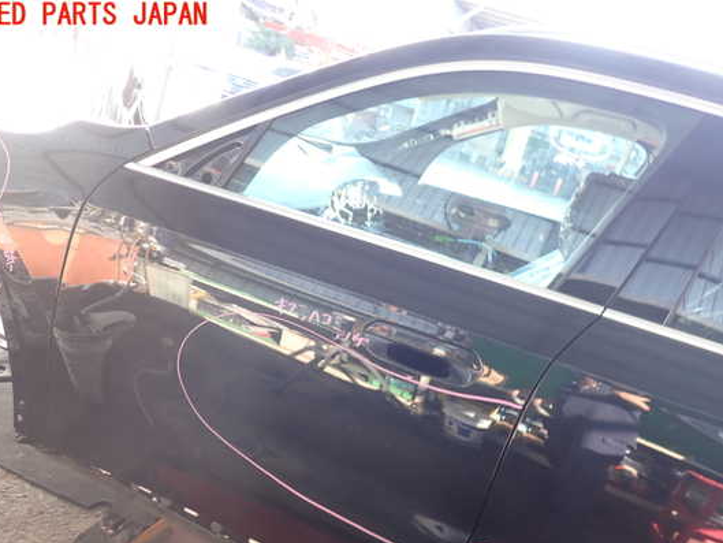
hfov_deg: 53.9
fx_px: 710
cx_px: 369
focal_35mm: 34
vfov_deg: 41.7
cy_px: 306
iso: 125
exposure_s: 1/60
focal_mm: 5.4
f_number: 2.3
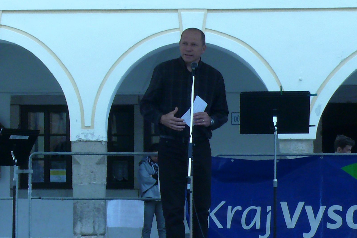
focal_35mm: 147
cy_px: 84
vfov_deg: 9.3
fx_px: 1458
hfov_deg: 14.0
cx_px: 196
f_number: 10
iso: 200
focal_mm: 13.9
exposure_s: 1/125
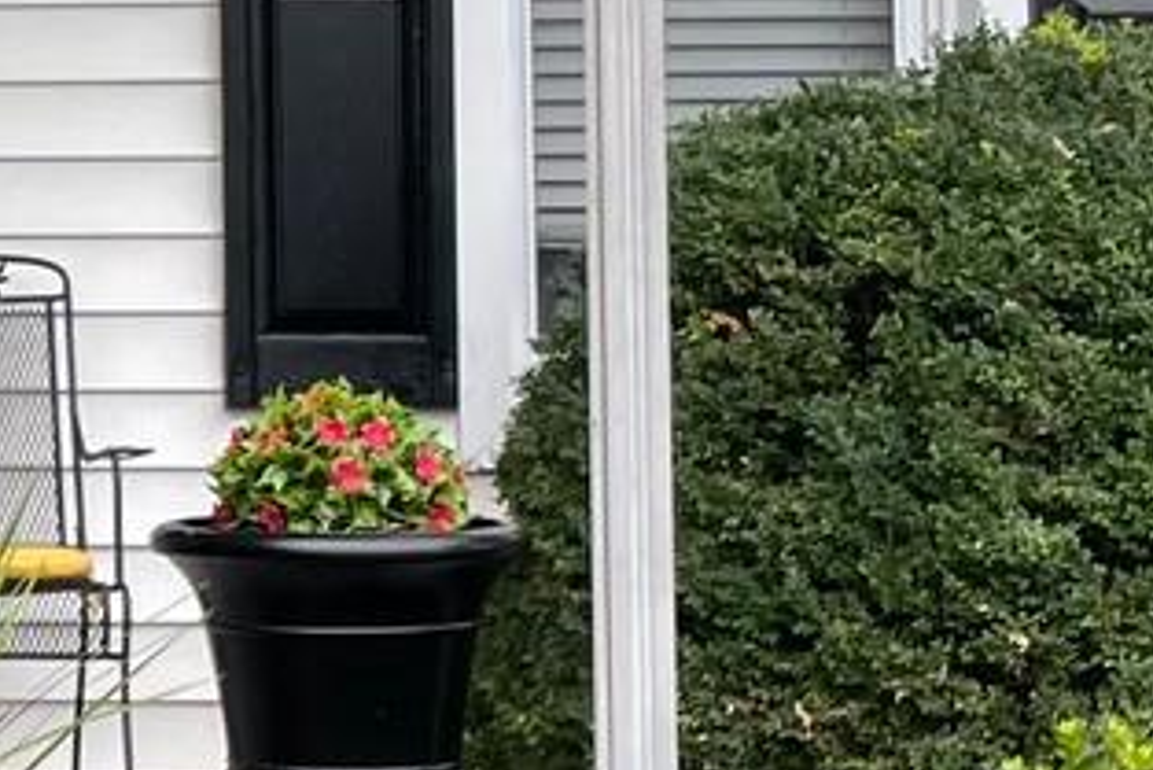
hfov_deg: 10.9
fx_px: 5671
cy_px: 107
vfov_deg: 7.7
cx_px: -891
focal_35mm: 177
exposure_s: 1/121
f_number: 1.6
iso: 40
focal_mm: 4.2
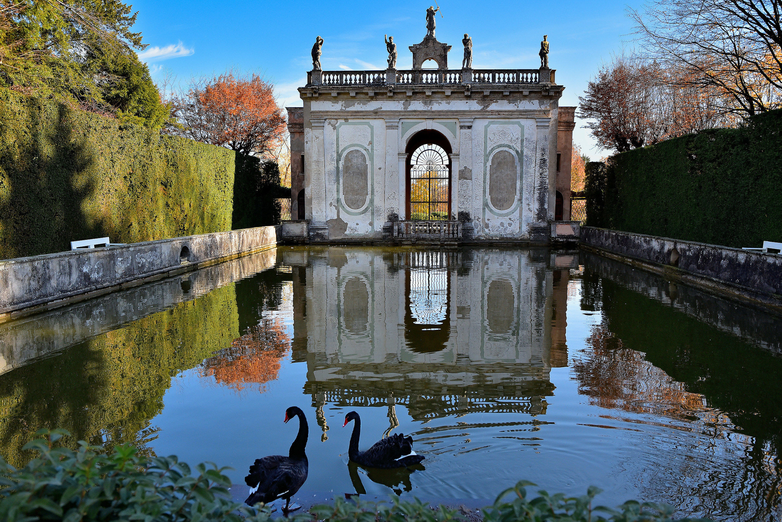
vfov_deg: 51.3
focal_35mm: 25
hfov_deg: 71.5
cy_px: 261
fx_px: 543
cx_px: 391
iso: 560
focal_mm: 25
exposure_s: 1/320
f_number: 5.6
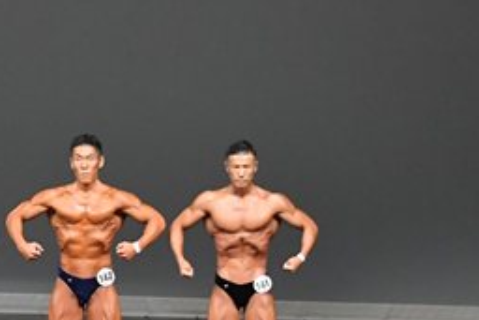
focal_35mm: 372
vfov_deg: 3.7
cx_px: -214
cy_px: 269
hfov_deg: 5.5
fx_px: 4952
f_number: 5.6
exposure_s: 1/400
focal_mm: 82
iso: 4000
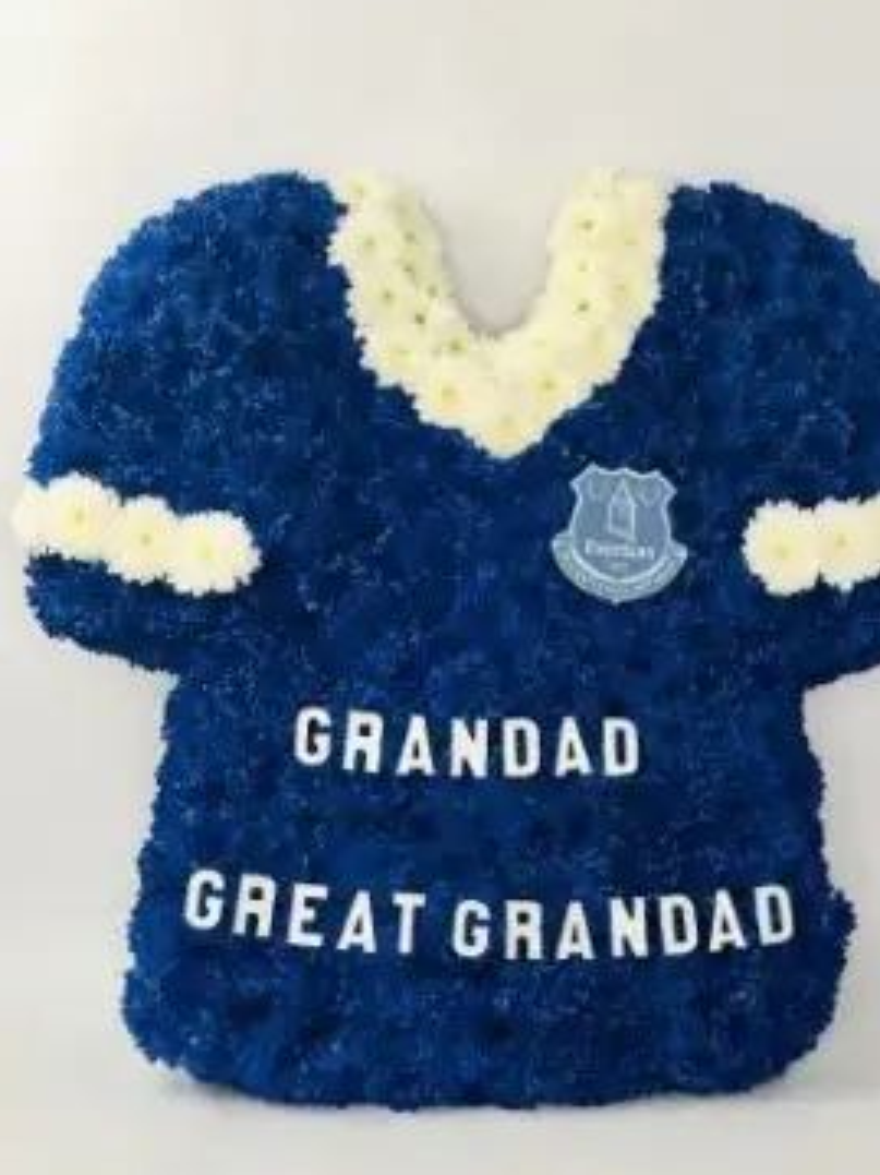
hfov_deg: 25.2
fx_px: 1967
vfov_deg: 33.2
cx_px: 487
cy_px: 638
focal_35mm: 58
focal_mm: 6
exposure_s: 1/50
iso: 16
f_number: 2.4
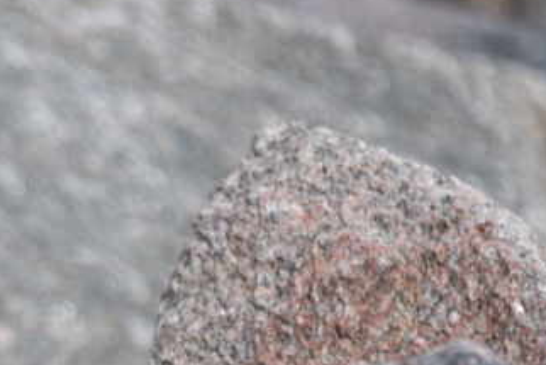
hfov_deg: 1.7
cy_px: 618
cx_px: -383
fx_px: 18116
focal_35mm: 1194
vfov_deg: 1.2
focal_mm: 300
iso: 200
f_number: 5.6
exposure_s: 1/640
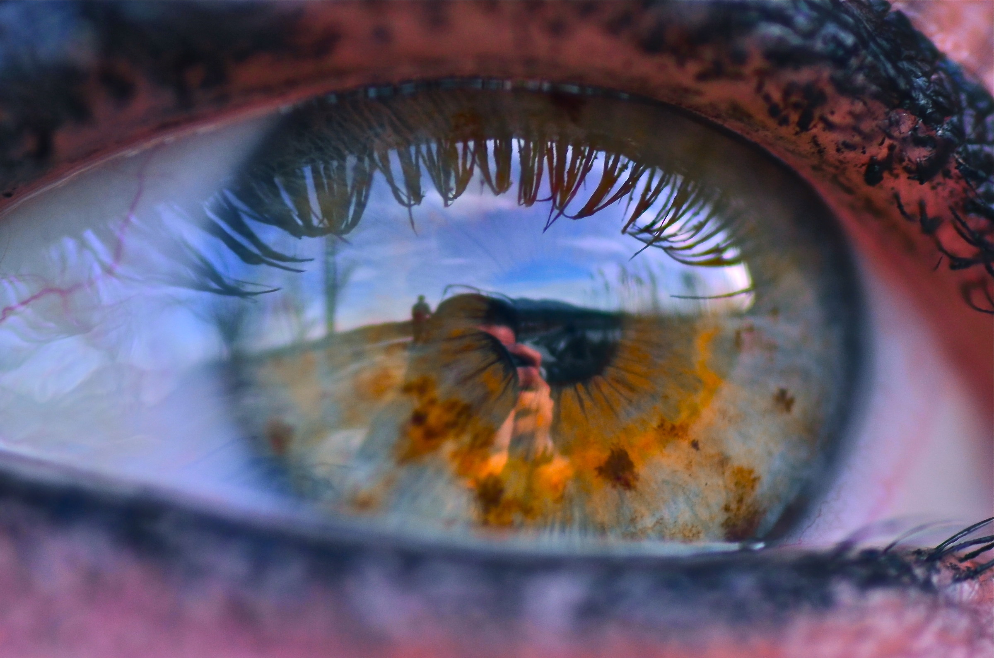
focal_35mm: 135
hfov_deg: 15.2
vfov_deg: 10.1
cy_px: 329
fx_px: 3719
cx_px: 497
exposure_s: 1/100
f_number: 5.6
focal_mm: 90
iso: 100
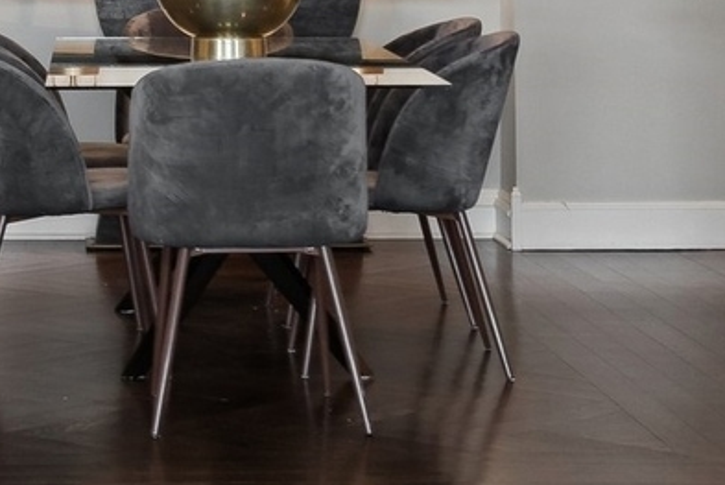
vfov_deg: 9.4
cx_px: 131
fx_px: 2903
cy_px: -77
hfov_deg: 14.1
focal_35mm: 144
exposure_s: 1/80
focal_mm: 35
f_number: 8
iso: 1000
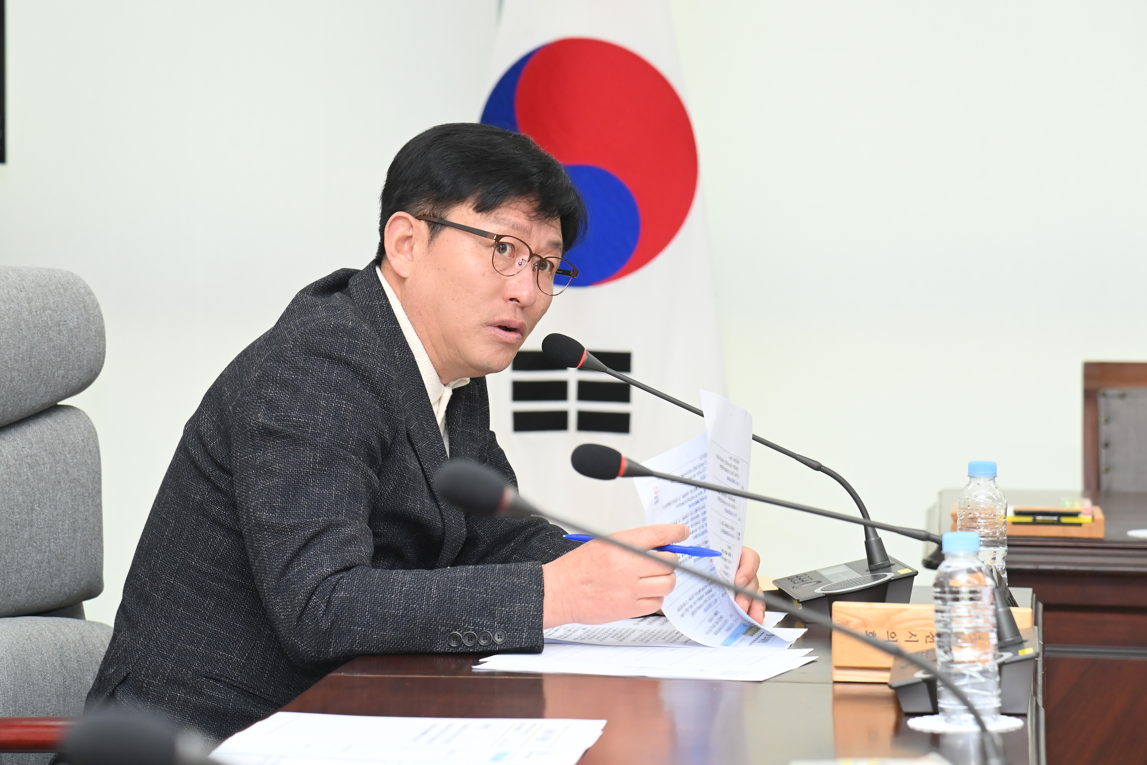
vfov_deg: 11.4
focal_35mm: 120
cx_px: 574
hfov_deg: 17.1
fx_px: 3823
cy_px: 382
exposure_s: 1/250
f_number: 6.3
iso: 2500
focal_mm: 120
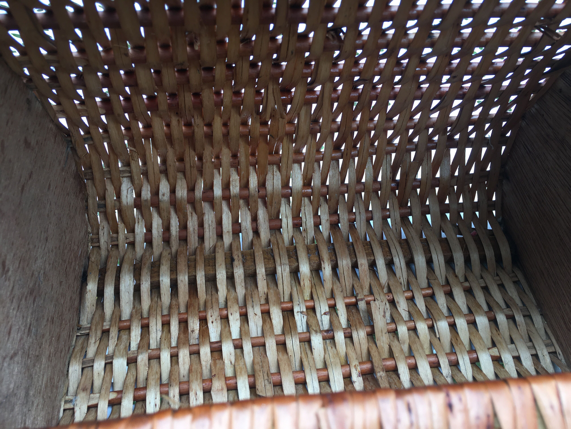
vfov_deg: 48.2
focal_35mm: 29
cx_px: 286
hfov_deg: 61.7
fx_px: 478
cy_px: 214
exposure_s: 1/151
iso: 25
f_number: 2.2
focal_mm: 4.15
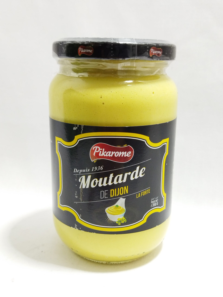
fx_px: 232
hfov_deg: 51.4
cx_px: 112
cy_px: 148
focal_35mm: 27
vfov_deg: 65.3
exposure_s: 1/100
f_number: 1.79
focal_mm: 4.71
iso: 191
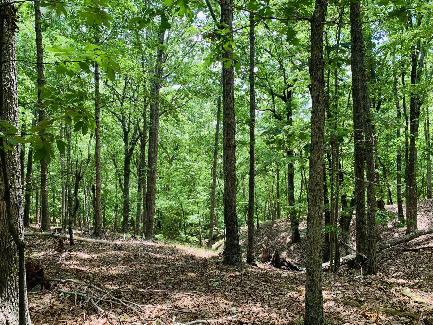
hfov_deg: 67.3
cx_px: 216
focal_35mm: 26
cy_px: 162
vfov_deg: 53.1
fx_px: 325
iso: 25
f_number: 1.8
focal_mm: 4.25
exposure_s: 1/122
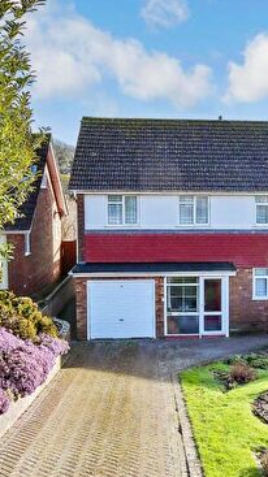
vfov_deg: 52.3
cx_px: 206
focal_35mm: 38
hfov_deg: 30.5
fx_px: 481
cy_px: 296
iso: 400
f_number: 8
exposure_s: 1/400
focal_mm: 13
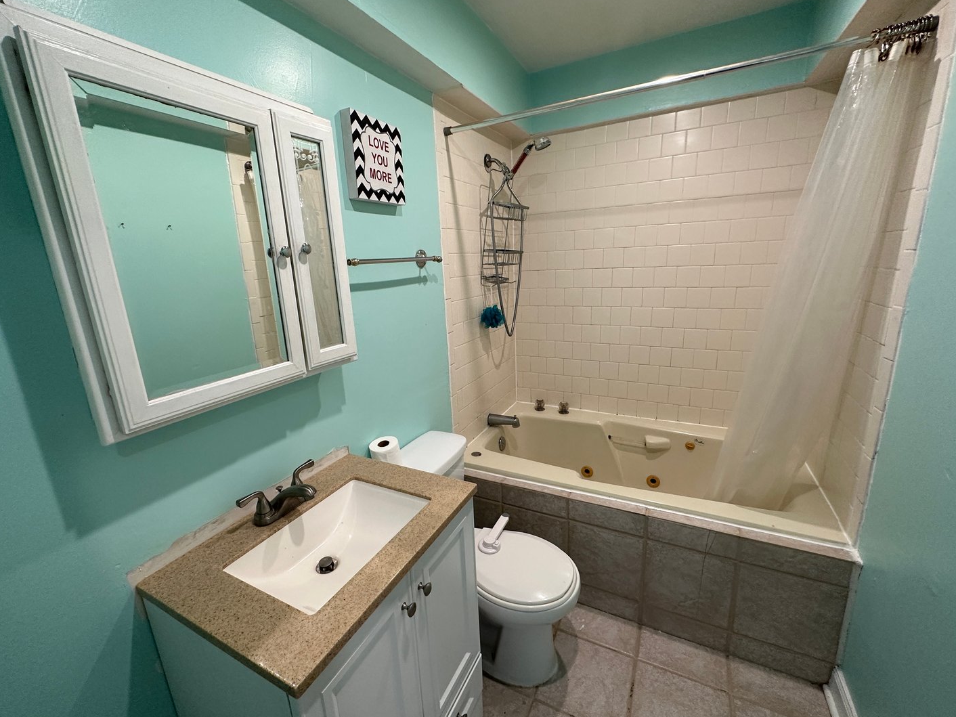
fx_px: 414
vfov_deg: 81.7
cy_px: 358
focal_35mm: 15
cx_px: 465
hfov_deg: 98.1
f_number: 2.2
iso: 250
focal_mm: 2.22
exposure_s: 1/120
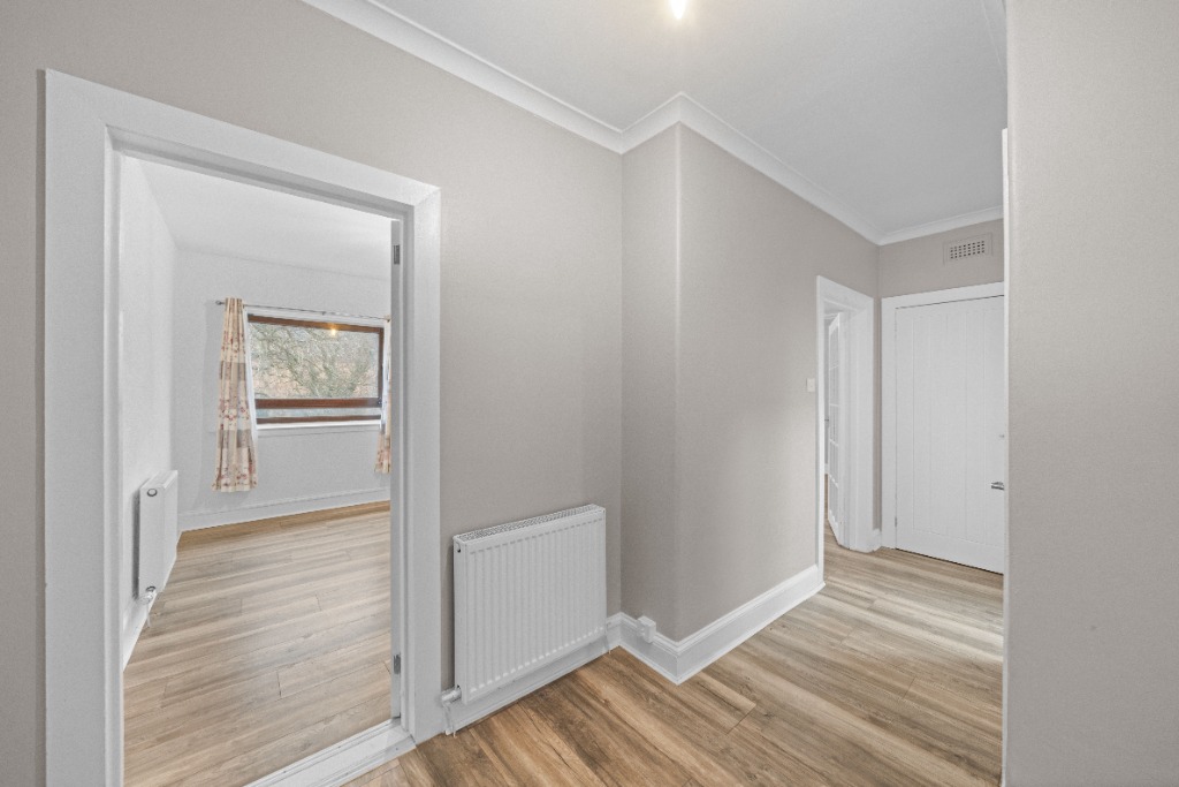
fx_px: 393
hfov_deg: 112.6
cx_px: 590
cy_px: 394
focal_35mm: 12
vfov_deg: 90.0
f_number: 11
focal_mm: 12
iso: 1000
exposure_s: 2.5
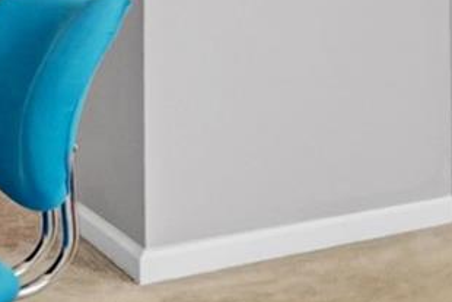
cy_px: -213
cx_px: 1038
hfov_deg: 14.6
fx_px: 1244
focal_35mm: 99
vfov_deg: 12.8
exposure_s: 1/2
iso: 400
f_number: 9
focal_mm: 10
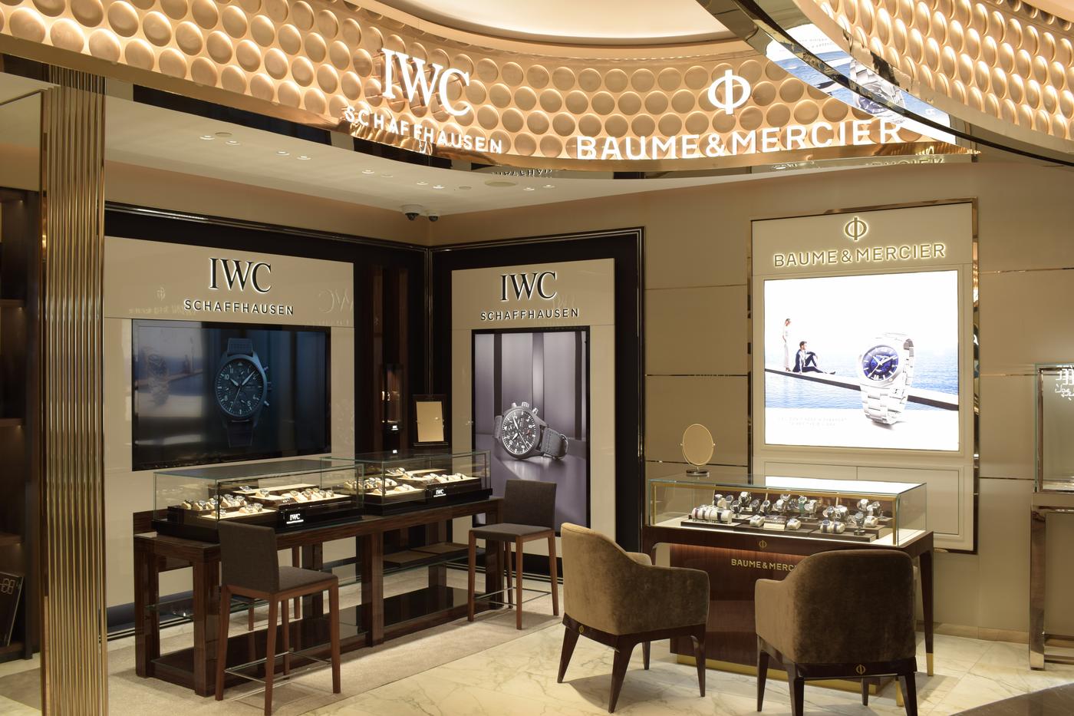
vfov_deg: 38.4
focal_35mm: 34
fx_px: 1029
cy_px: 358
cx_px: 537
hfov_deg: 55.1
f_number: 8
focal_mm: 23
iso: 100
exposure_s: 1/10
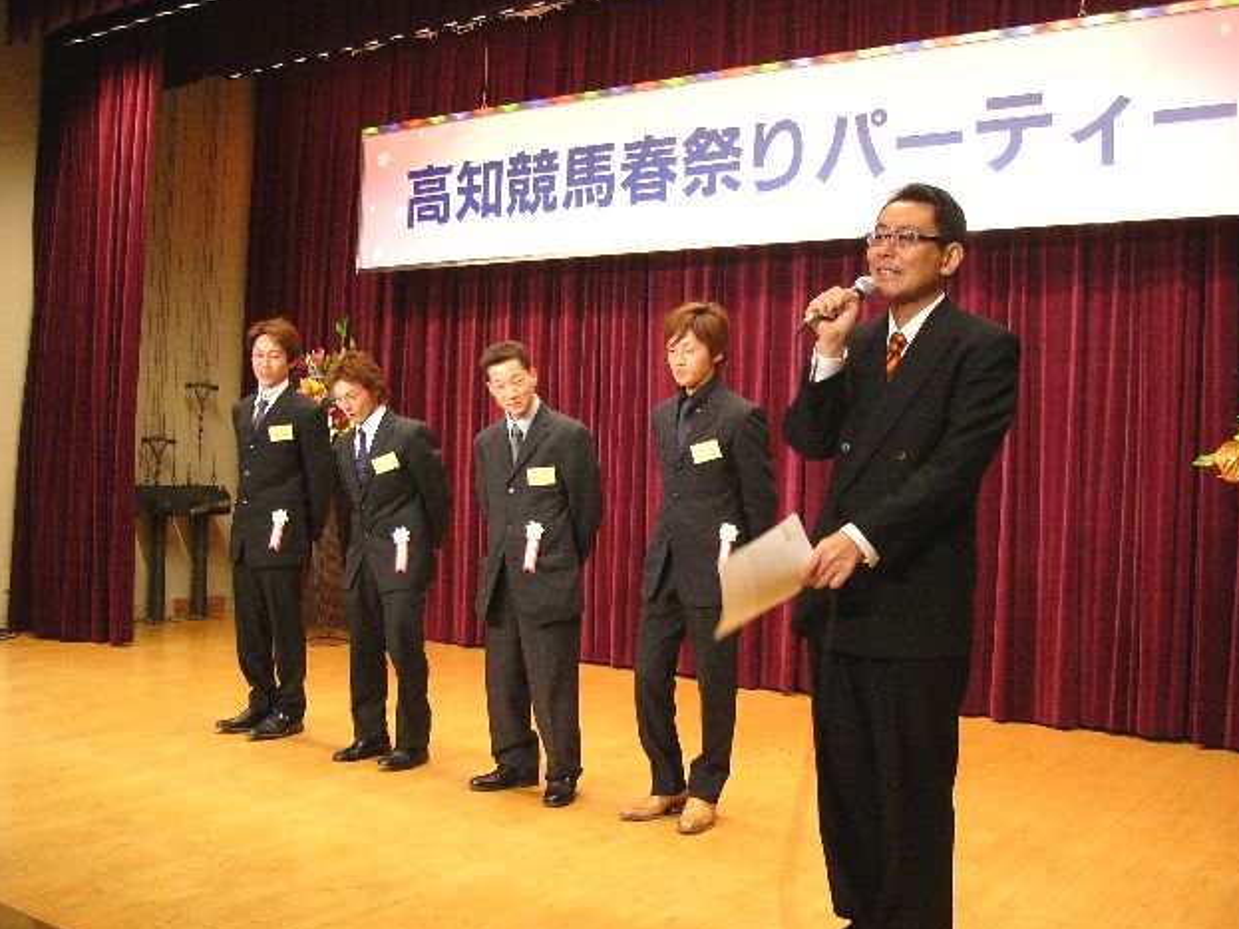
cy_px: 462
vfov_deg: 38.7
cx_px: 632
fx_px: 1324
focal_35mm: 37
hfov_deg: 50.1
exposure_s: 1/30
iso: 200
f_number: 2.8
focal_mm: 6
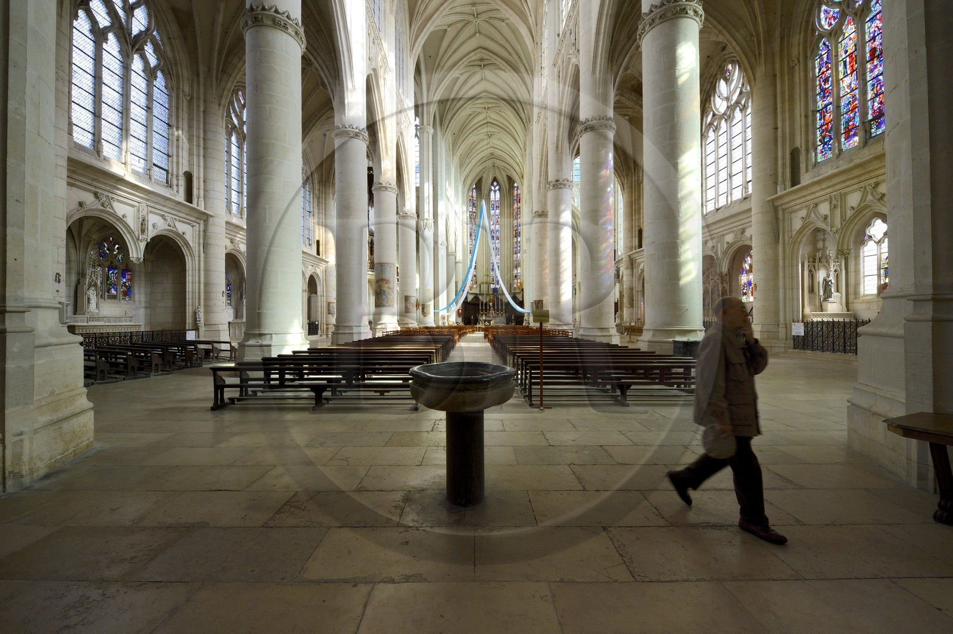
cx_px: 476
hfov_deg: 104.3
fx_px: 370
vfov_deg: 81.1
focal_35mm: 14
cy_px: 317
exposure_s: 1/60
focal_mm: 14
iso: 1600
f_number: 14
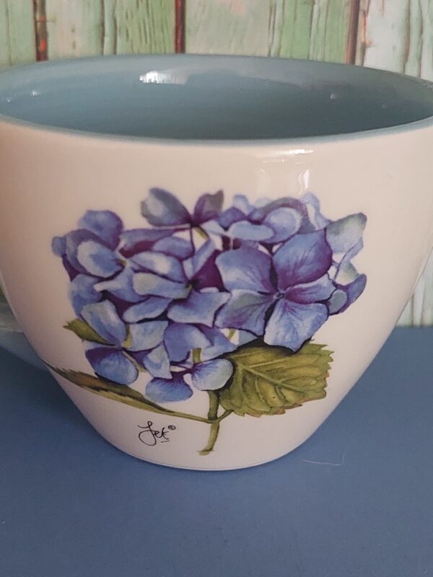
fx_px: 400
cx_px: 216
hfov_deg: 56.8
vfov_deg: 71.6
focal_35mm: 24
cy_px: 288
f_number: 1.8
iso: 800
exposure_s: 1/25
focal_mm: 5.23
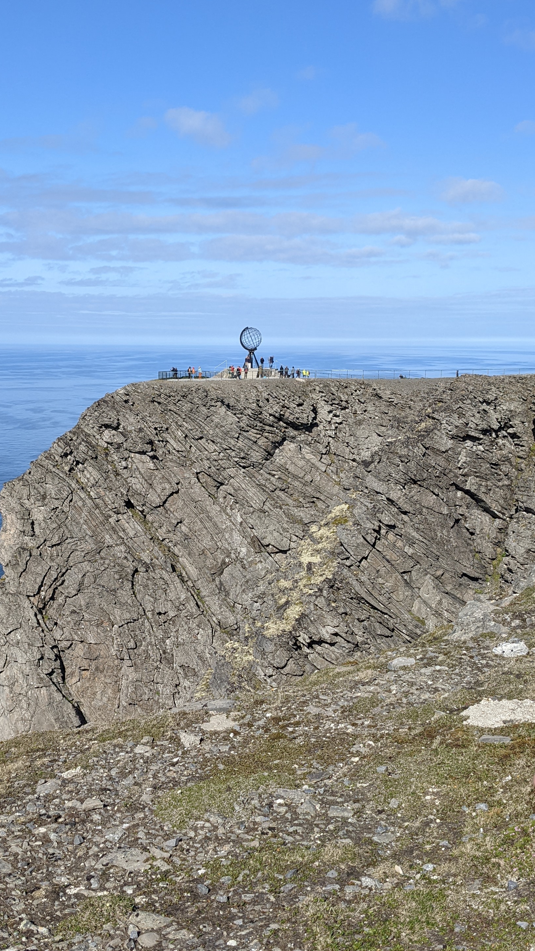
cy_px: 567
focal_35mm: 41
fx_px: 1034
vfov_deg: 49.1
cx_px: 262
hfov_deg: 29.0
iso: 58
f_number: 1.73
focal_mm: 4.38
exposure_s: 1/3356
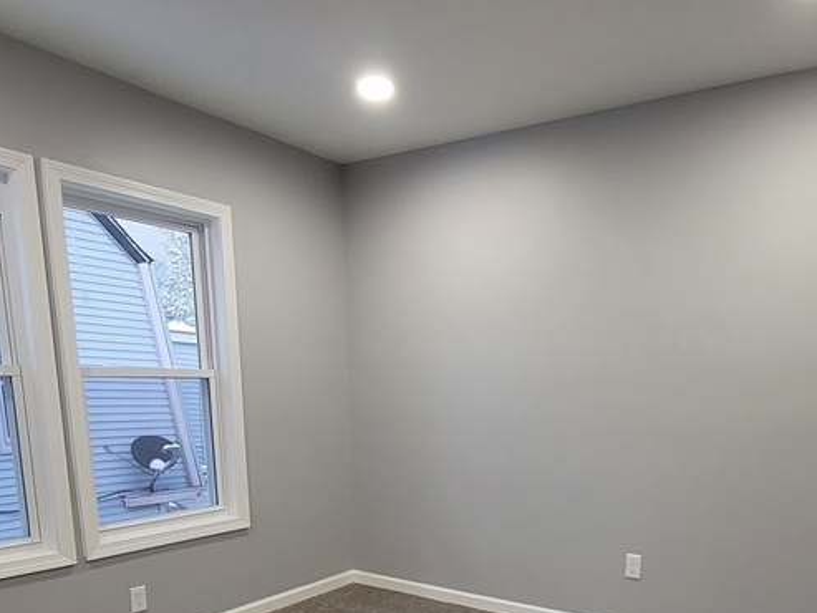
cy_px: 555
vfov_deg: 46.3
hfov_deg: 65.2
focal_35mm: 27
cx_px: 447
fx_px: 637
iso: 250
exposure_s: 1/60
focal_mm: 2.2
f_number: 2.2
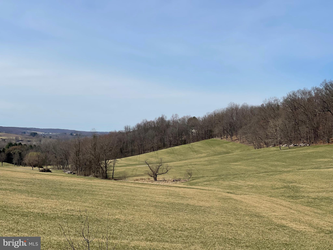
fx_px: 616
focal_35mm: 64
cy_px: 125
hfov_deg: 30.3
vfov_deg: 22.9
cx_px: 166
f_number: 2.2
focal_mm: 7.5
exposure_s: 1/2053
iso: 20
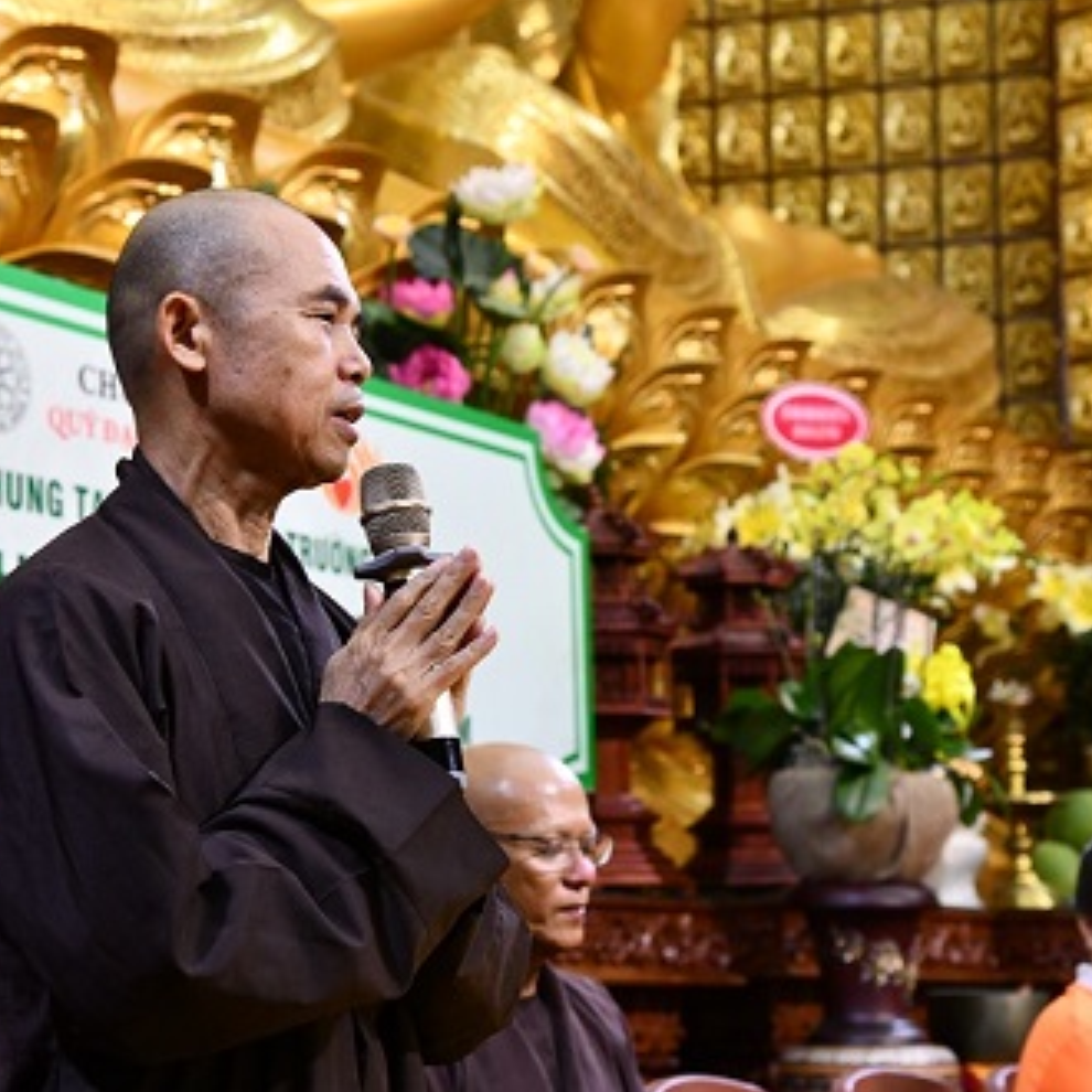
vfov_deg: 20.4
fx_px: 3034
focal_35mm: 85
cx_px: 563
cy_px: 544
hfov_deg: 20.4
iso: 4000
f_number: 5
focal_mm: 66
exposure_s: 1/100
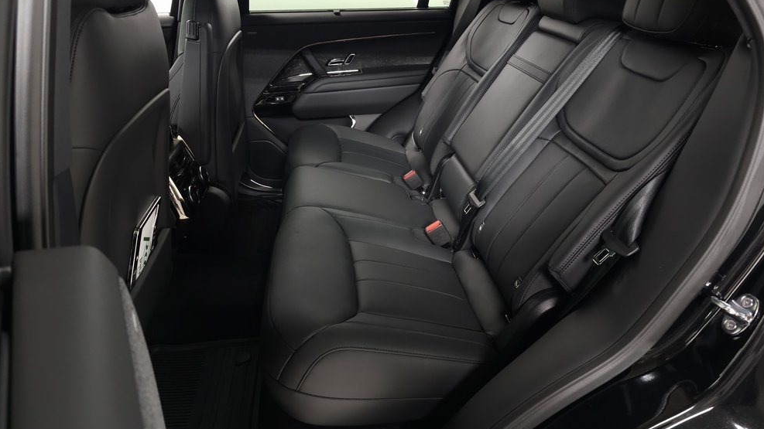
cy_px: 181
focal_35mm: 26
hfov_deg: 71.9
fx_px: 527
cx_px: 375
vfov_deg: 44.2
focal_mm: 6.3
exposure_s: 1/60
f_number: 1.7
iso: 320
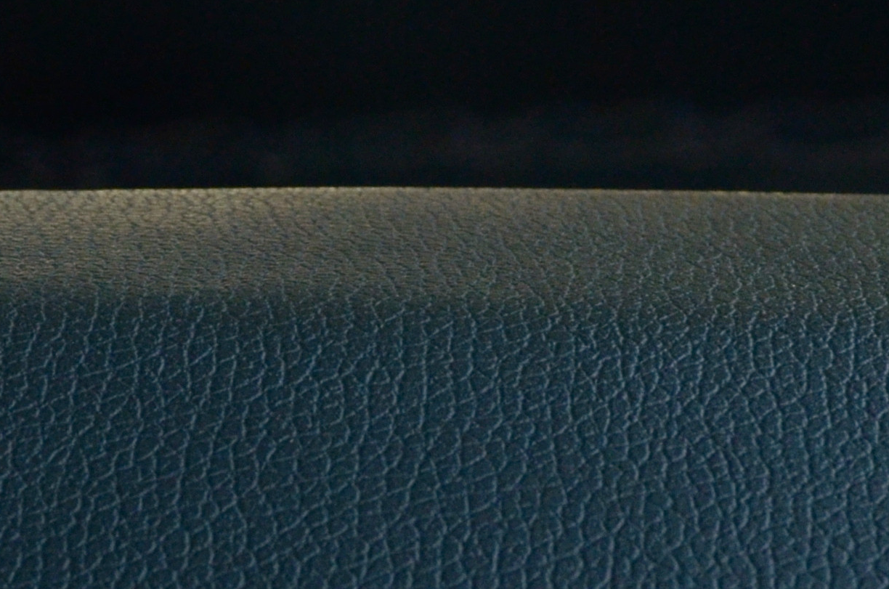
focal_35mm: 163
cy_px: 806
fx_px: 4018
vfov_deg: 8.3
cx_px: 378
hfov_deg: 12.6
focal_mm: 27
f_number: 8
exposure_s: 1/200
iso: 1000
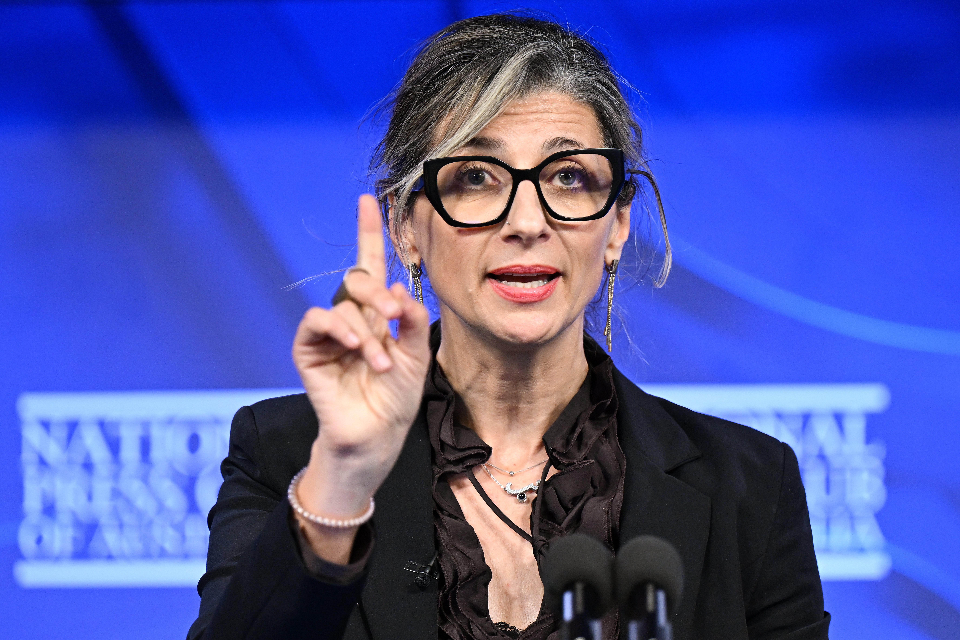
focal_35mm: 175
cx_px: 480
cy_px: 320
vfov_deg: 7.8
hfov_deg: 11.7
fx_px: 4666
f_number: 2.8
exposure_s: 1/400
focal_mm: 175
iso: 2000
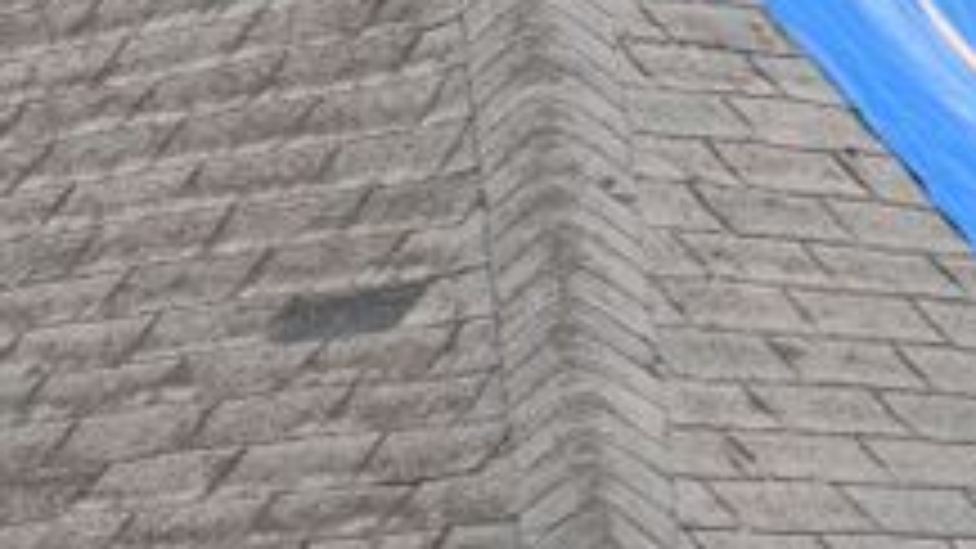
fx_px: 32449
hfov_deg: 1.7
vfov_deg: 1.0
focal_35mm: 1254
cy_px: -135
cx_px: 1147
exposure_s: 1/800
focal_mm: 180
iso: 200
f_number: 7.1
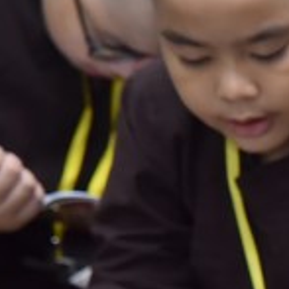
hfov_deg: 3.8
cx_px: 592
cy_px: 157
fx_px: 4260
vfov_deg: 3.9
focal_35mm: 451
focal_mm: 120
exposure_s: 1/125
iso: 2500
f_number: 4.5
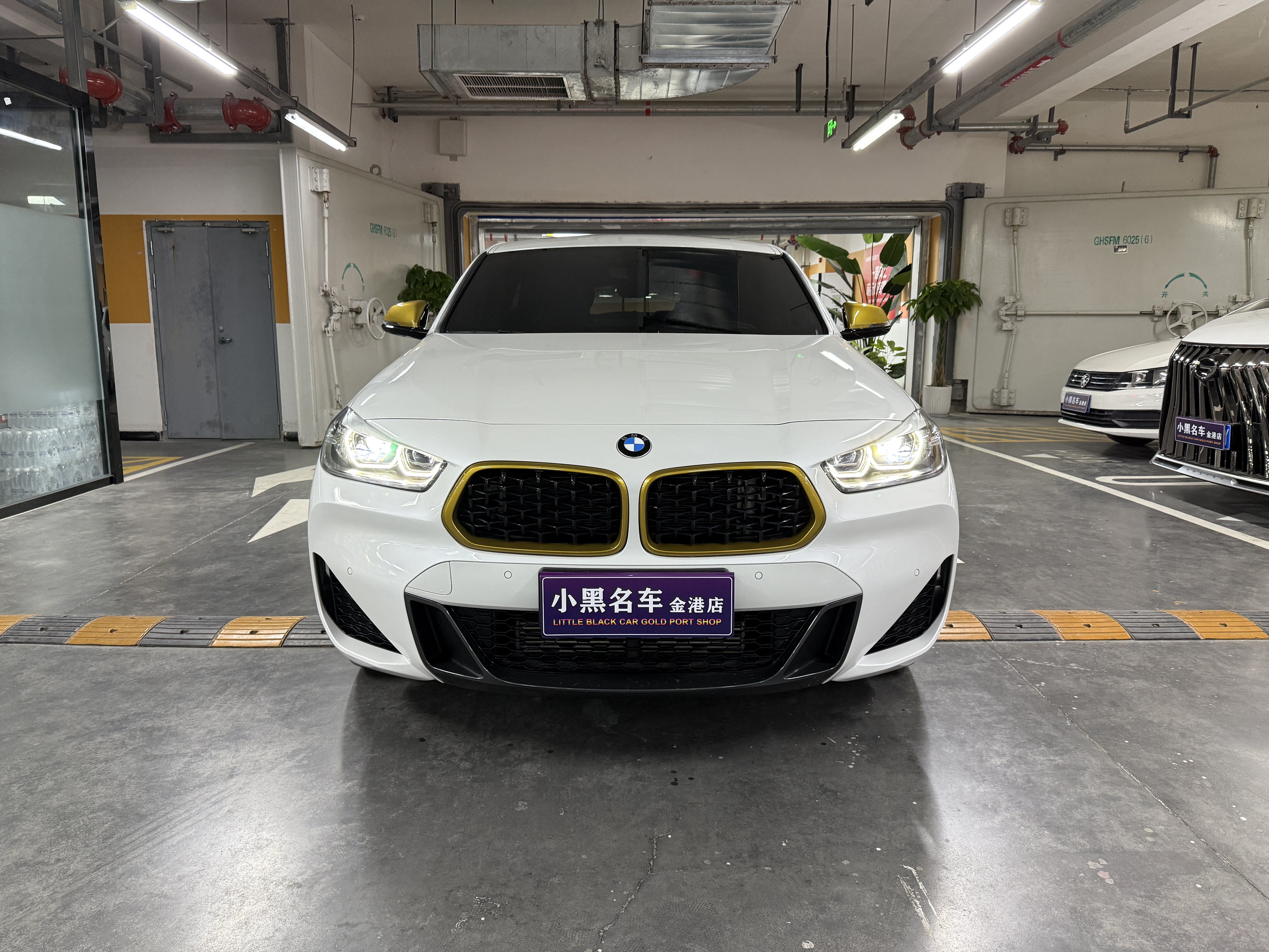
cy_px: 476
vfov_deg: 56.8
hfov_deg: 71.6
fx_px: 880
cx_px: 634
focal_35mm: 24
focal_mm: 6.76
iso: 200
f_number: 1.78
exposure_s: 1/56
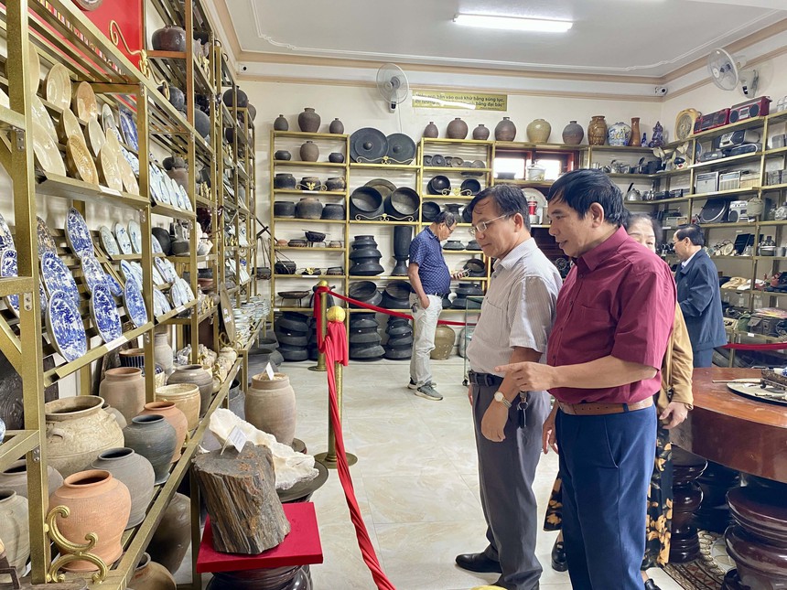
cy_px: 295
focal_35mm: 26
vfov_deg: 53.1
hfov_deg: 67.3
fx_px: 591
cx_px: 394
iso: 200
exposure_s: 1/60
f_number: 1.8
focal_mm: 4.25
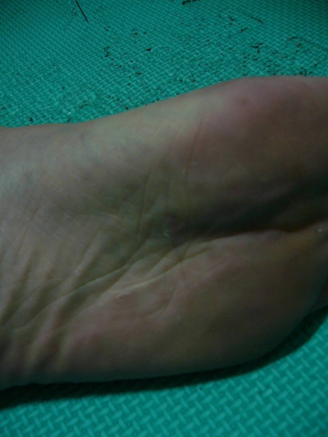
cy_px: 218
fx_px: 455
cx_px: 164
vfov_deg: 51.4
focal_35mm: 36
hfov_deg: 39.7
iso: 200
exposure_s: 1/8
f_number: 2.9
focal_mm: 6
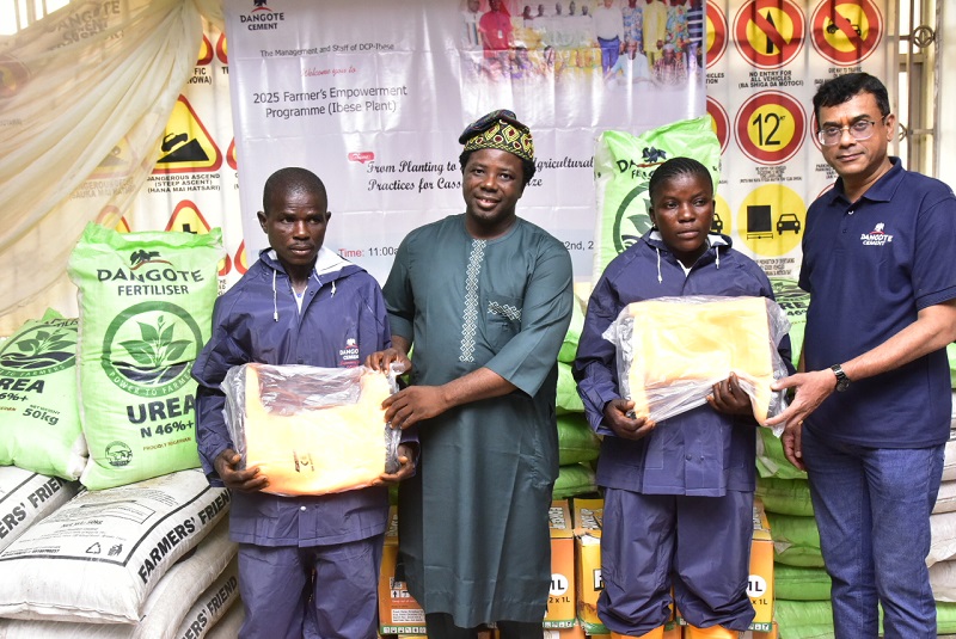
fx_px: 824
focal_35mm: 31
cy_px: 320
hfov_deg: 60.2
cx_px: 478
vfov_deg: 42.4
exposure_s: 1/160
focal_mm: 31
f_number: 9
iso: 6400
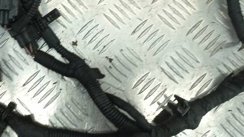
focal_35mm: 60
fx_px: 388
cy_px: 12
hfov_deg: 33.8
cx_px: 46
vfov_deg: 19.6
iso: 64
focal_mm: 4.6
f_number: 1.8
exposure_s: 1/50
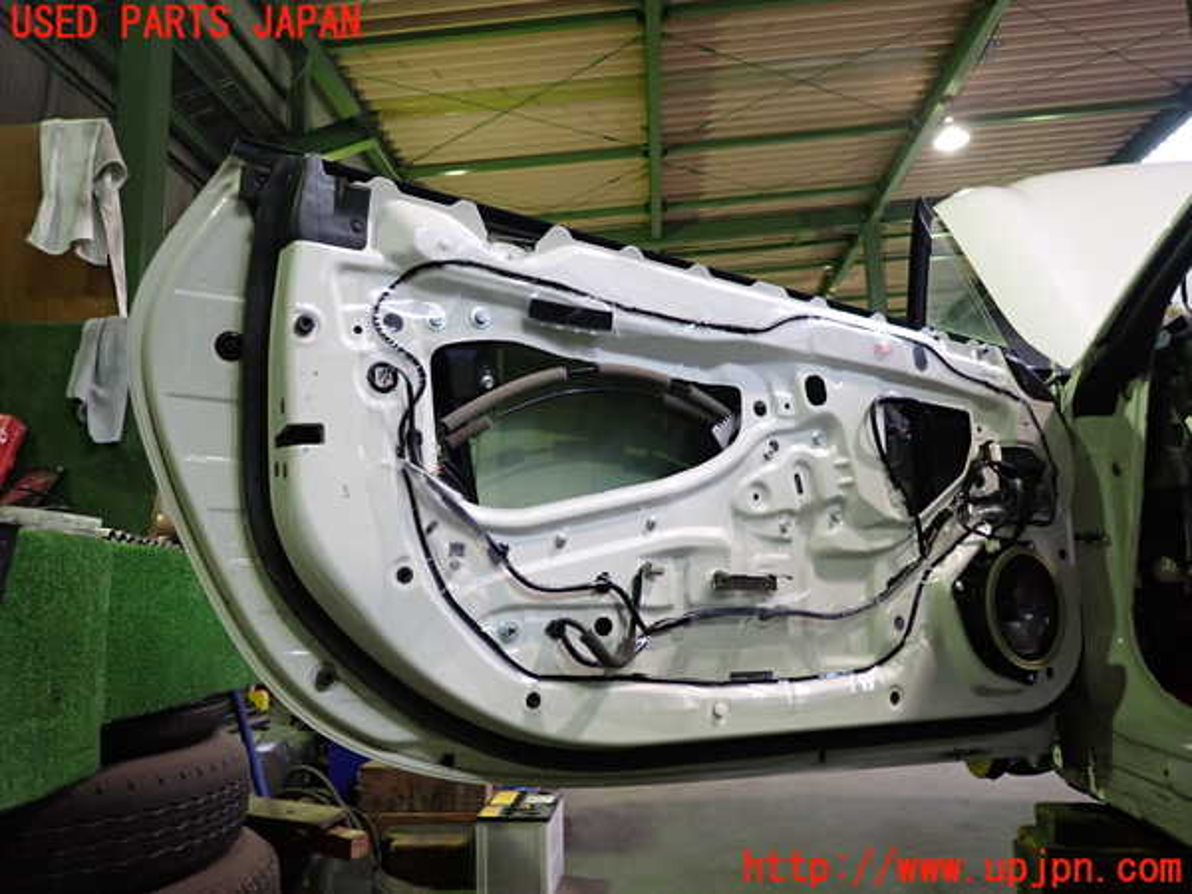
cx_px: 596
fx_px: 861
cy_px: 447
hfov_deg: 69.4
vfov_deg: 54.9
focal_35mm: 25
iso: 250
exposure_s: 1/30
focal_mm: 4.5
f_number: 2
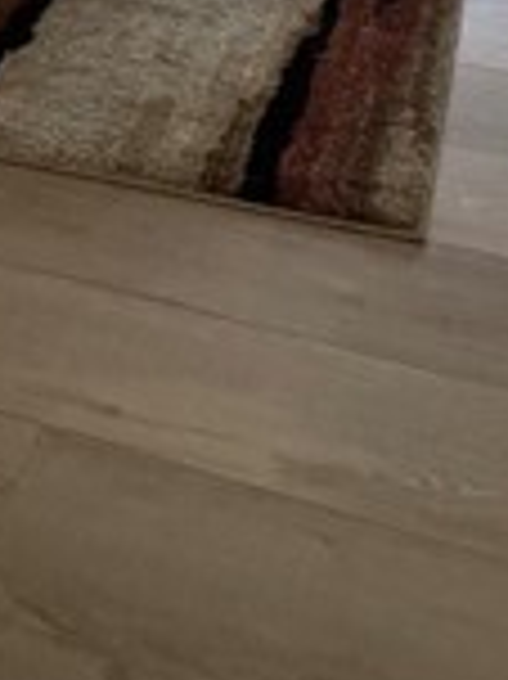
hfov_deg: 26.5
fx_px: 1078
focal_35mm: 55
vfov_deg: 24.6
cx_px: 220
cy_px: -405
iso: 200
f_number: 1.8
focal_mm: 1.57
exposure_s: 1/99
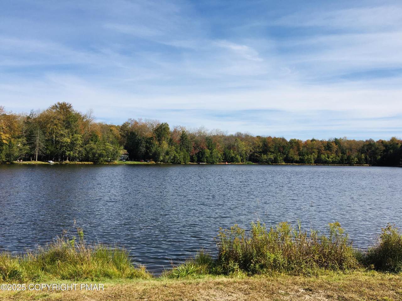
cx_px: 201
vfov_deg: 48.2
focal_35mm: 29
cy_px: 150
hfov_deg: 61.7
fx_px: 337
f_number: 2.2
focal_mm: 4.15
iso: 25
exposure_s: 1/1832
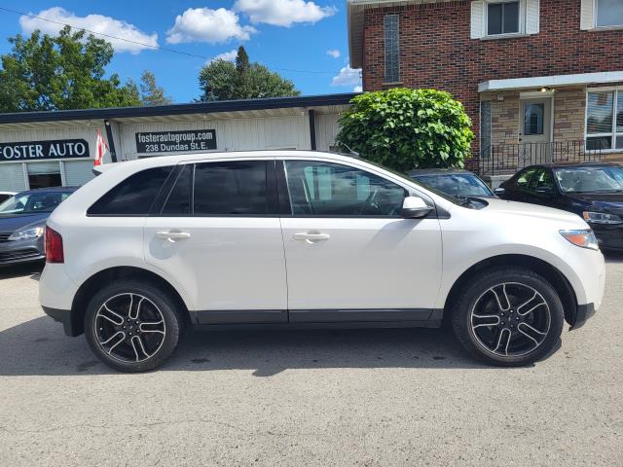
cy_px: 234
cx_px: 312
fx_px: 468
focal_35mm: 26
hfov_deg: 67.3
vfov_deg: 53.1
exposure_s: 1/2745
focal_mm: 5.4
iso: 40
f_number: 1.8
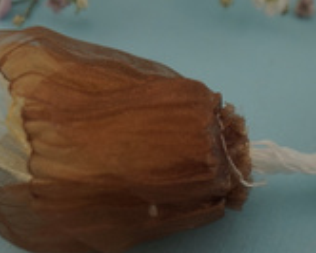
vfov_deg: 9.2
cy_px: 111
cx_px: 287
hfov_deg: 11.4
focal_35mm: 168
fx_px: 1572
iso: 100
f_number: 6.3
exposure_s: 1/100
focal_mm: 44
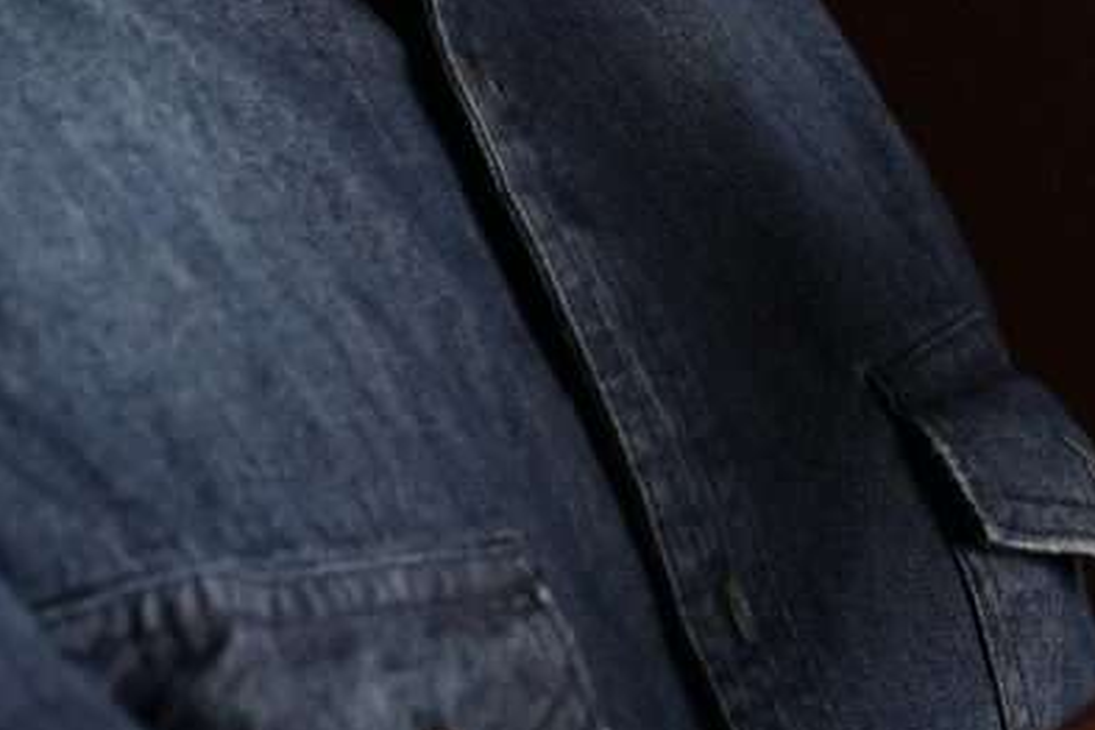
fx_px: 6934
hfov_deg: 9.0
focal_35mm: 228
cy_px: -171
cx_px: 931
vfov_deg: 6.0
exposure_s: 1/400
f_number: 2.8
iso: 1600
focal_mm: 35
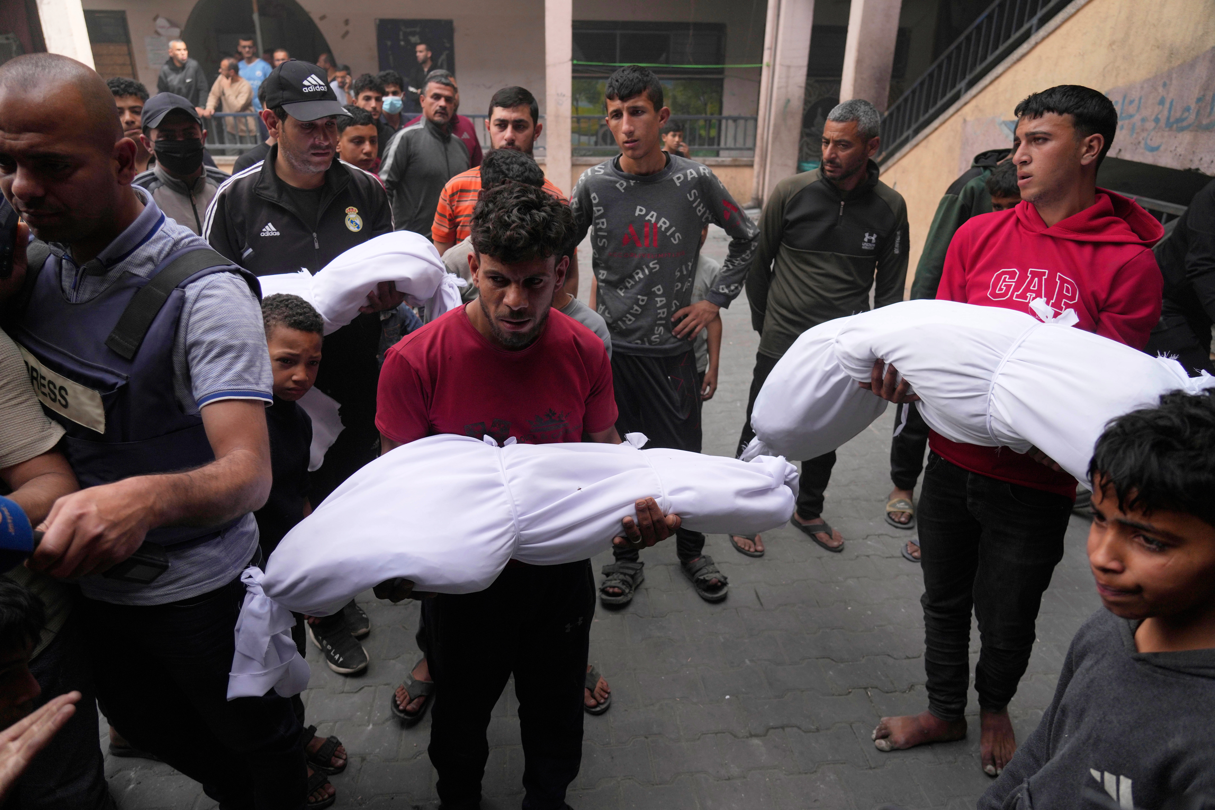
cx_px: 608
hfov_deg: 73.7
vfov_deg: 53.1
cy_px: 405
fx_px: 810
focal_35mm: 24
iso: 400
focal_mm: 24
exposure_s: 1/1250
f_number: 4
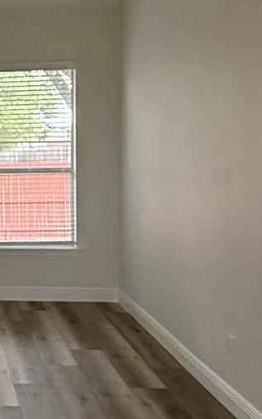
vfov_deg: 34.0
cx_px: -152
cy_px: 182
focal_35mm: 60
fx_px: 685
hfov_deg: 18.6
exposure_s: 1/120
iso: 320
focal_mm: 2.22
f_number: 2.2
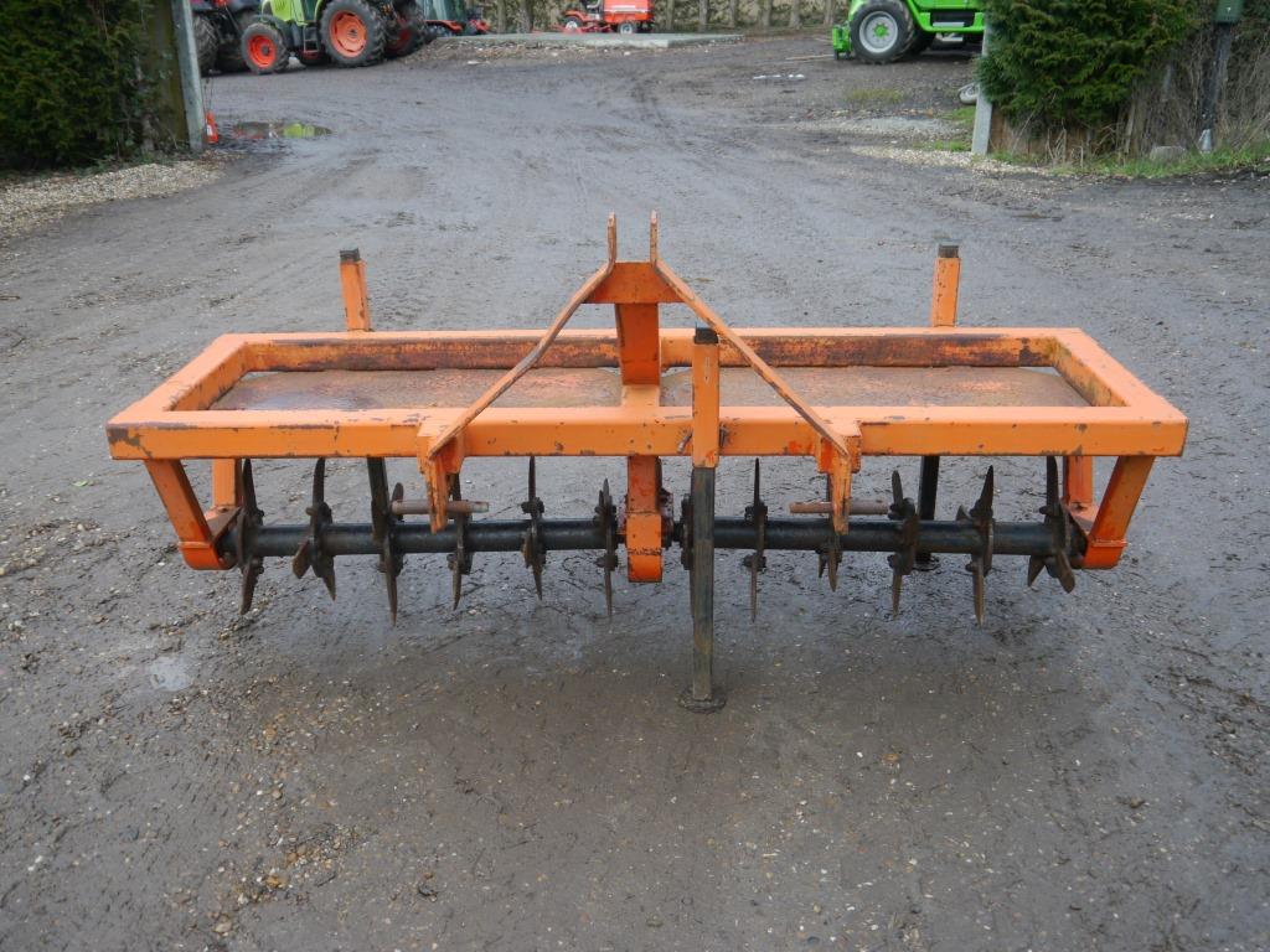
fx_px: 1174
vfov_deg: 44.2
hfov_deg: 56.8
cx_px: 635
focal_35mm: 32
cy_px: 476
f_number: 3.8
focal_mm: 16
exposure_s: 1/60
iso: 320
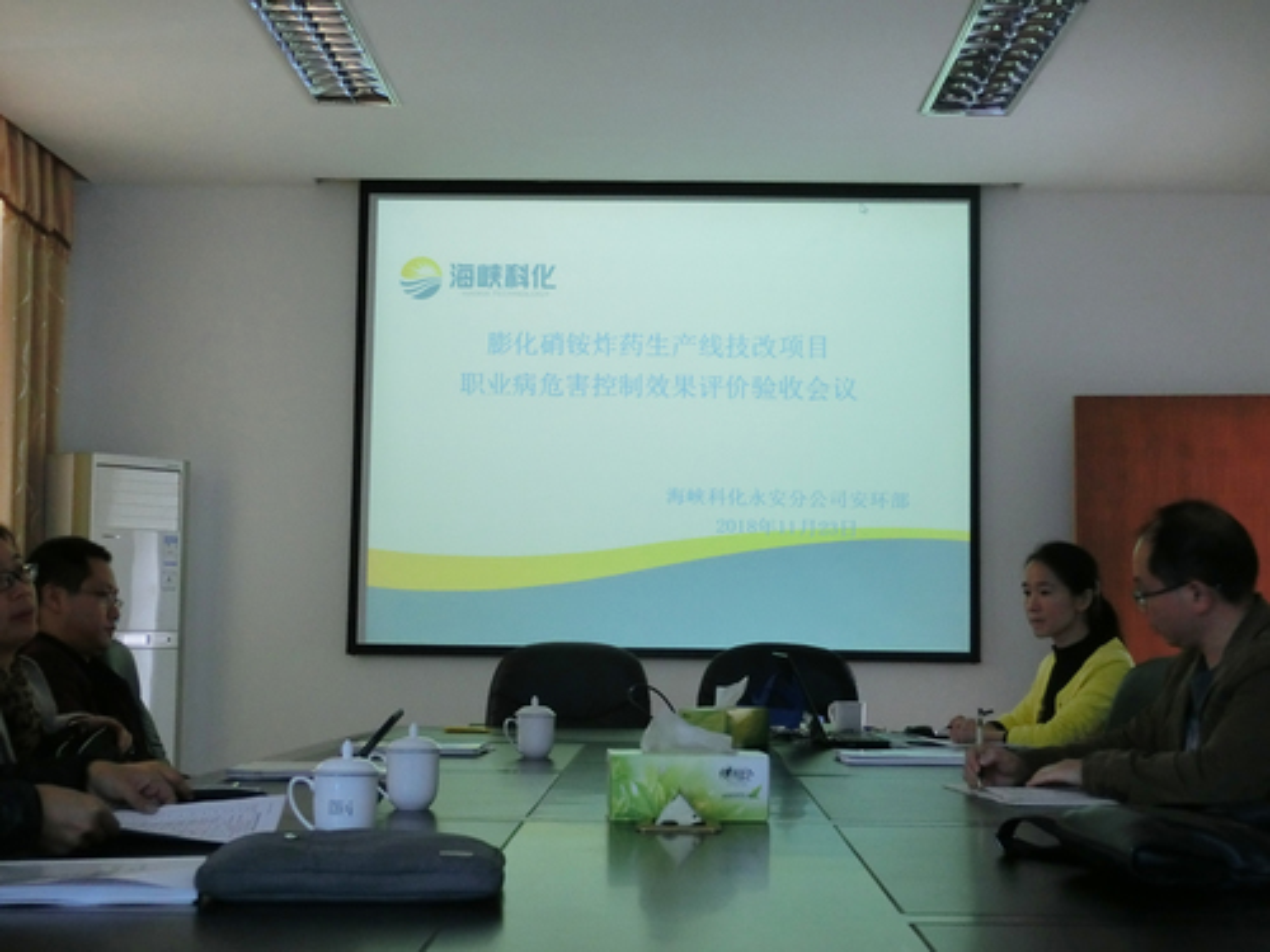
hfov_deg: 36.8
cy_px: 476
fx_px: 1908
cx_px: 635
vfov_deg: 28.0
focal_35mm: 52
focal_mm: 9.3
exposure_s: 1/40
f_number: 4.7
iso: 400
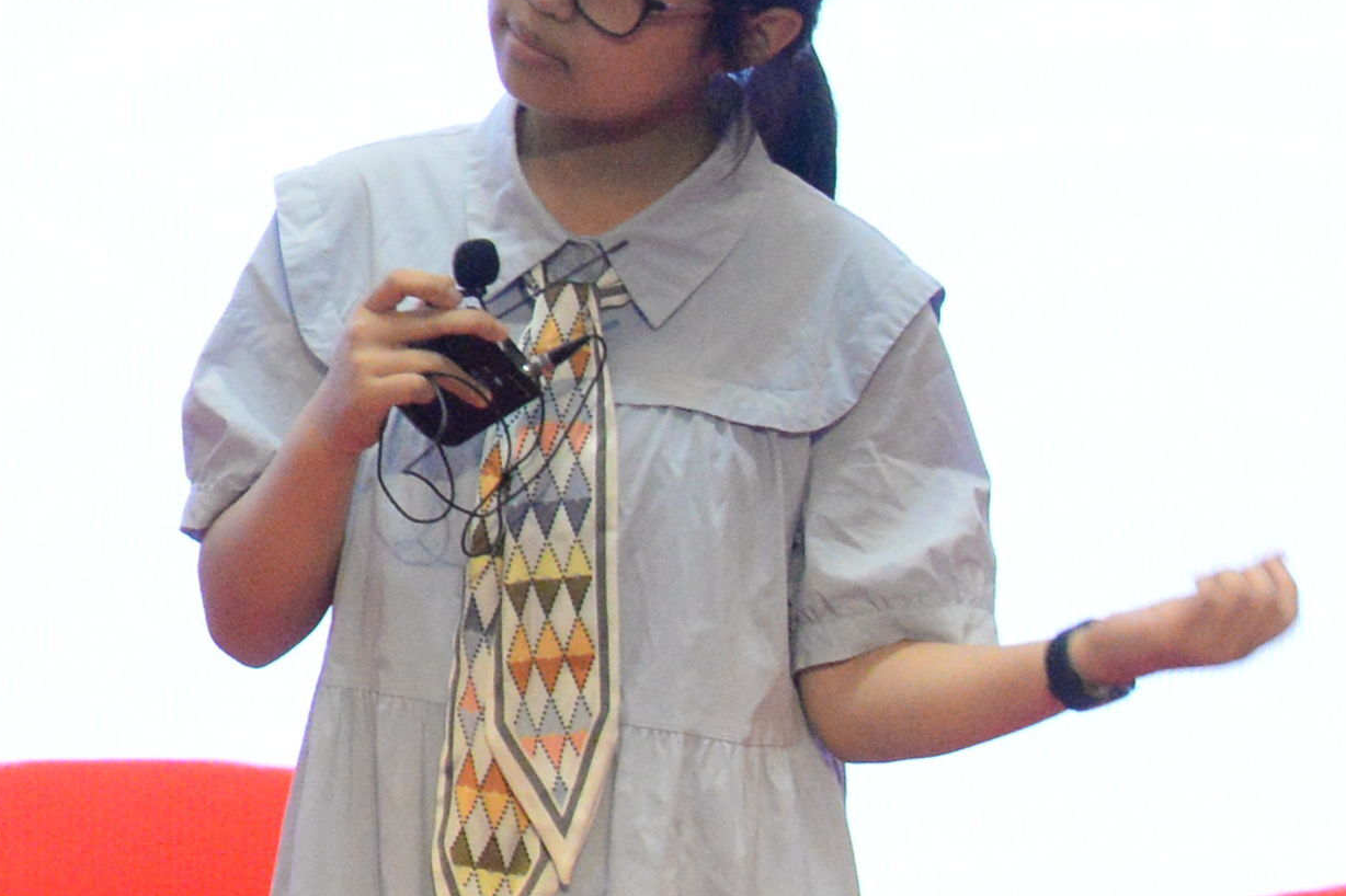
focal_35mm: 520
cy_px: 564
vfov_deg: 2.6
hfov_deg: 3.9
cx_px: -843
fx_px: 19436
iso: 5000
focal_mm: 135
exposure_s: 1/160
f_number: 10
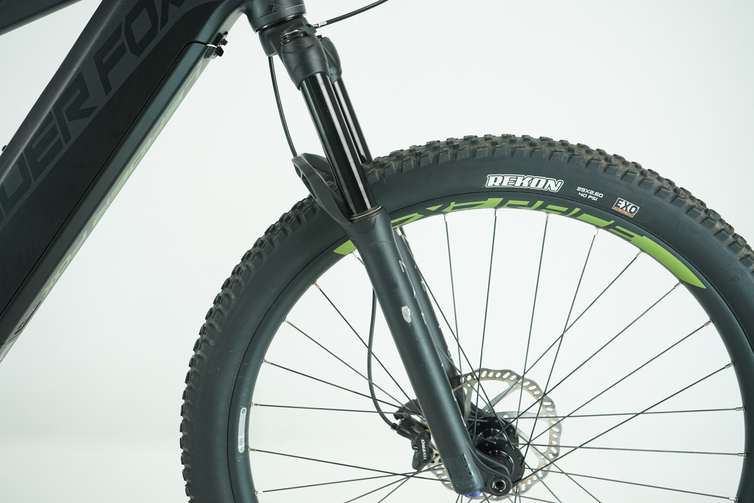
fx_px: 817
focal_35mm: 39
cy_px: 252
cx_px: 377
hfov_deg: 49.6
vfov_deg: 34.2
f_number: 6.3
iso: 2500
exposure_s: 1/200
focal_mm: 39
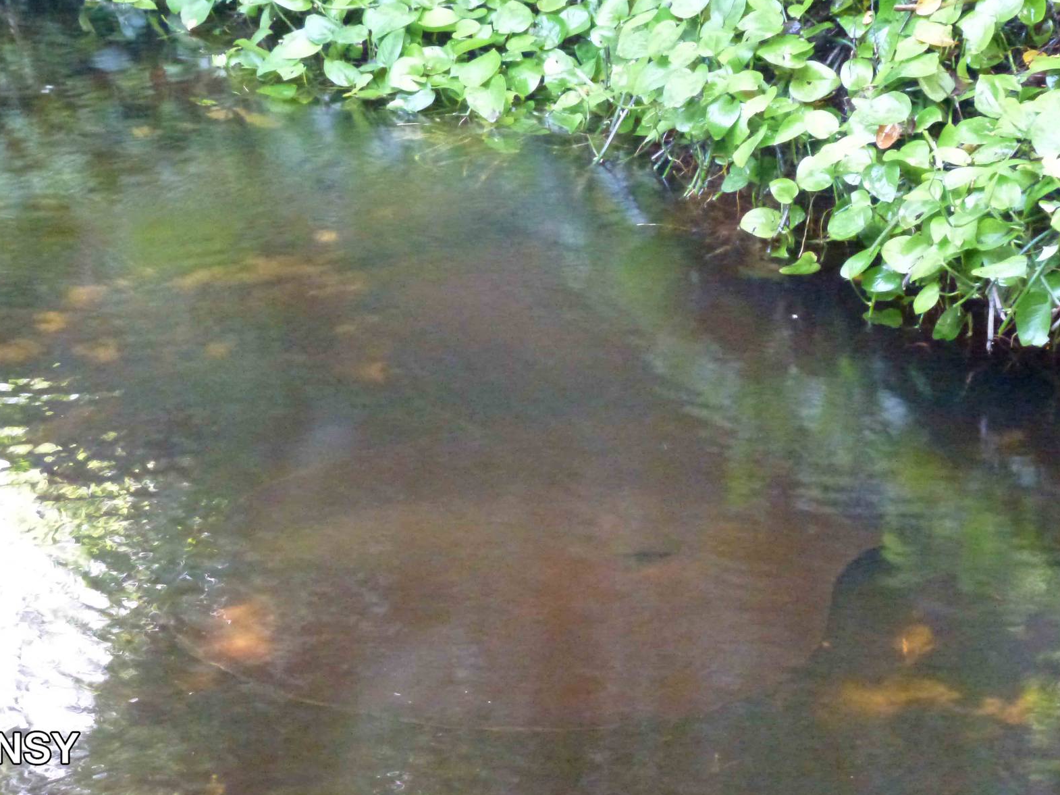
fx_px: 3245
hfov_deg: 18.5
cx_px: 523
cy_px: 398
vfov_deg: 14.0
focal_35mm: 106
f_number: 5
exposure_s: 1/15
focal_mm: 18.7
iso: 1600
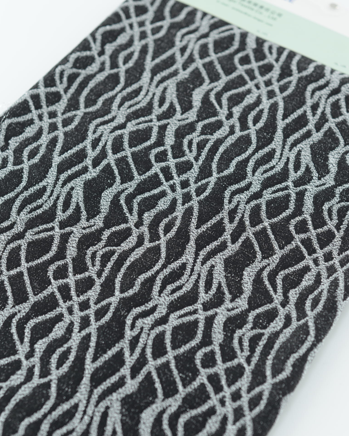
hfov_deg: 20.7
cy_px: 215
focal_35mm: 74
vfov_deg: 25.7
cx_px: 202
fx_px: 955
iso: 100
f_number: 4
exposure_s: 1/80
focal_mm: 50
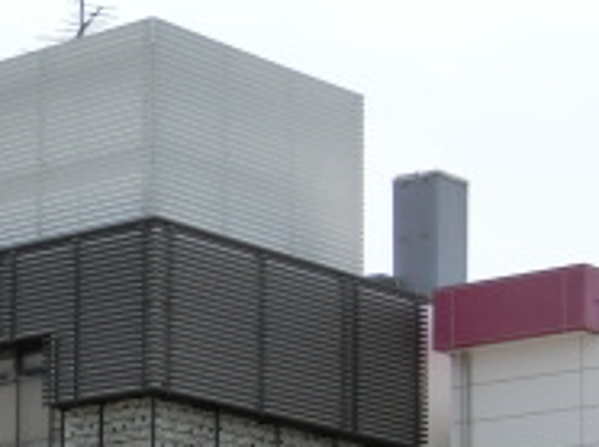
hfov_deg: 12.3
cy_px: 659
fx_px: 2679
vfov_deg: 9.3
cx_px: -216
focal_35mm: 155
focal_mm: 8
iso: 80
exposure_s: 1/640
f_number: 4.4
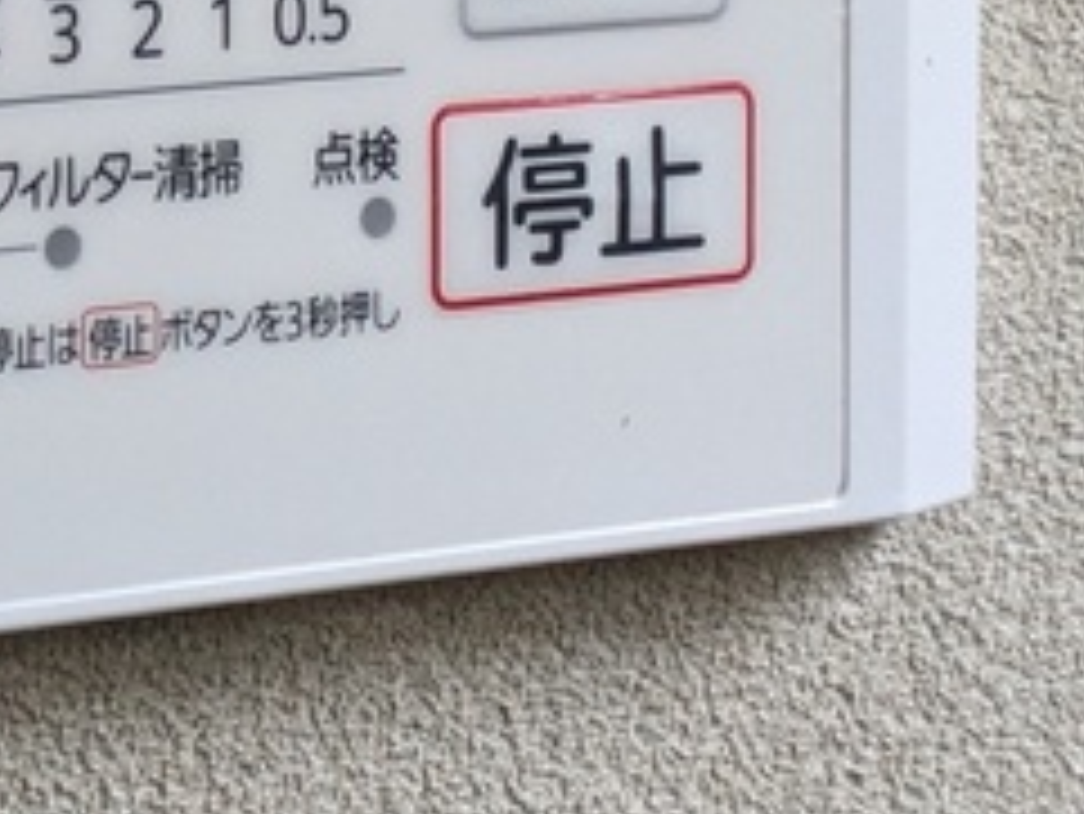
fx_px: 6360
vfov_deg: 7.2
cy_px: -351
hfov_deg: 9.7
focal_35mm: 203
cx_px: 229
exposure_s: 1/120
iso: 306
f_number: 1.89
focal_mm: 5.43
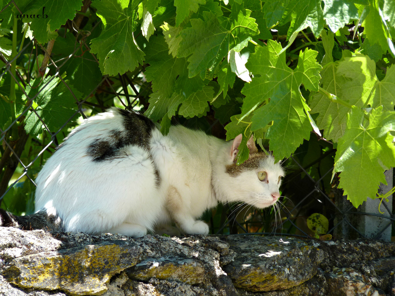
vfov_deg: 4.7
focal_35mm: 319
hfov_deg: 6.2
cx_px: 198
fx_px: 3640
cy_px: 148
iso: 80
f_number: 4
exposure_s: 1/160
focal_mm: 56.7
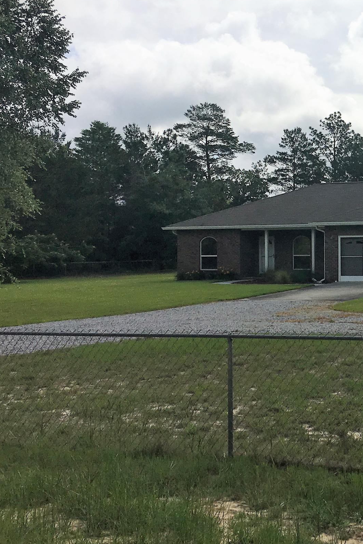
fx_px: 862
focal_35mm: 57
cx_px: 409
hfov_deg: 22.3
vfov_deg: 35.0
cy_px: 261
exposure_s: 1/5128
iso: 25
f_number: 2.2
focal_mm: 4.15
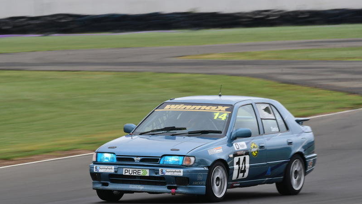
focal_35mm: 521
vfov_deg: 2.3
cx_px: 181
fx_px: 5002
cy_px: 121
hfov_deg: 4.1
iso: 320
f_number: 16
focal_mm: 330
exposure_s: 1/100
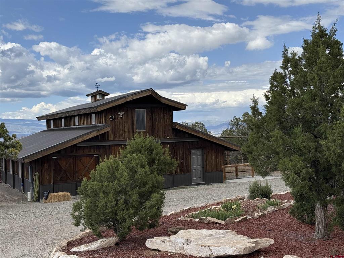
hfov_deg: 39.7
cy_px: 129
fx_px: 477
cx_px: 172
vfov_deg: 30.3
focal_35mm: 48
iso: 64
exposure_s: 1/3891
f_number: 1.78
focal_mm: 6.76
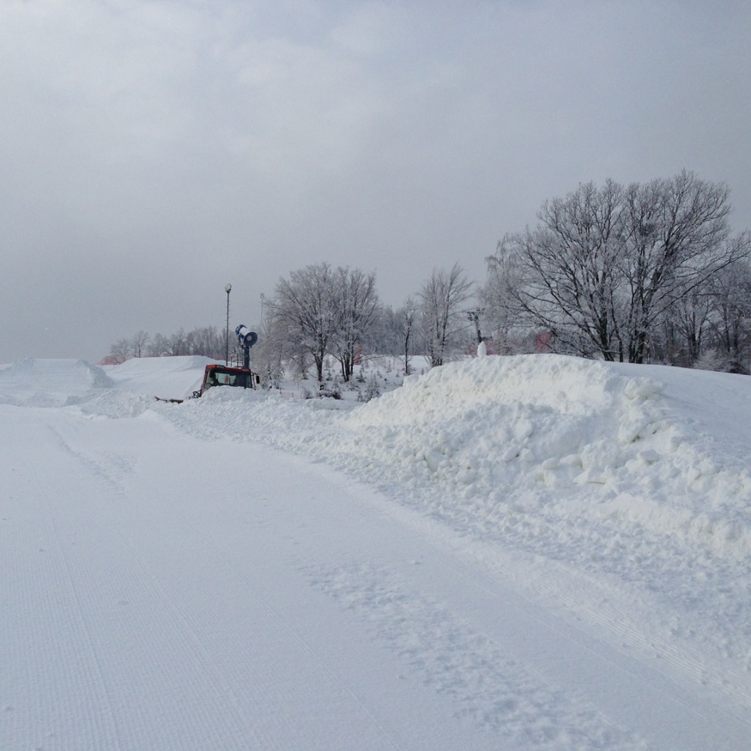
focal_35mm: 40
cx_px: 319
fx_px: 982
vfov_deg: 41.9
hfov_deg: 41.8
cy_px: 382
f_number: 2.4
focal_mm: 4.13
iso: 50
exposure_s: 1/1466
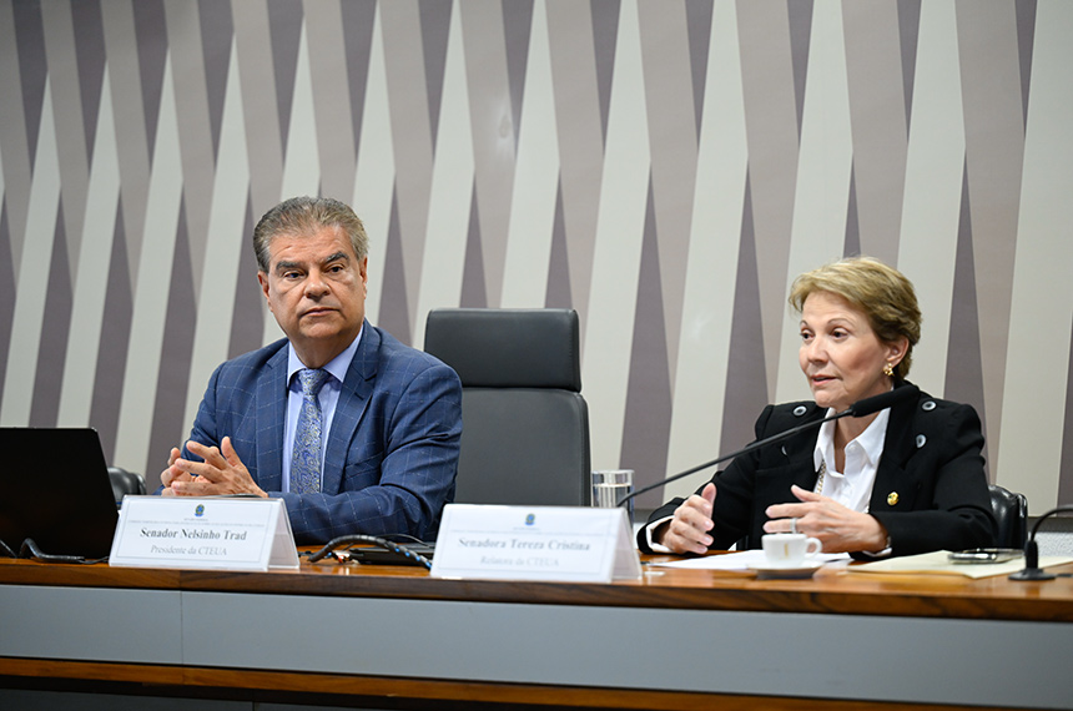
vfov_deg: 11.9
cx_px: 536
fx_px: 3421
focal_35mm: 115
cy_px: 356
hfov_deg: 17.8
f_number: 2.8
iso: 1600
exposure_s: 1/160
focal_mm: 115
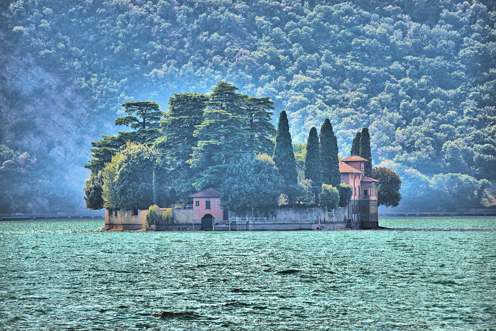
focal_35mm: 300
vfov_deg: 4.6
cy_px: 166
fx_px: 4135
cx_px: 248
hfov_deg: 6.9
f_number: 5.6
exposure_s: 1/500
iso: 200
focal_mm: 300
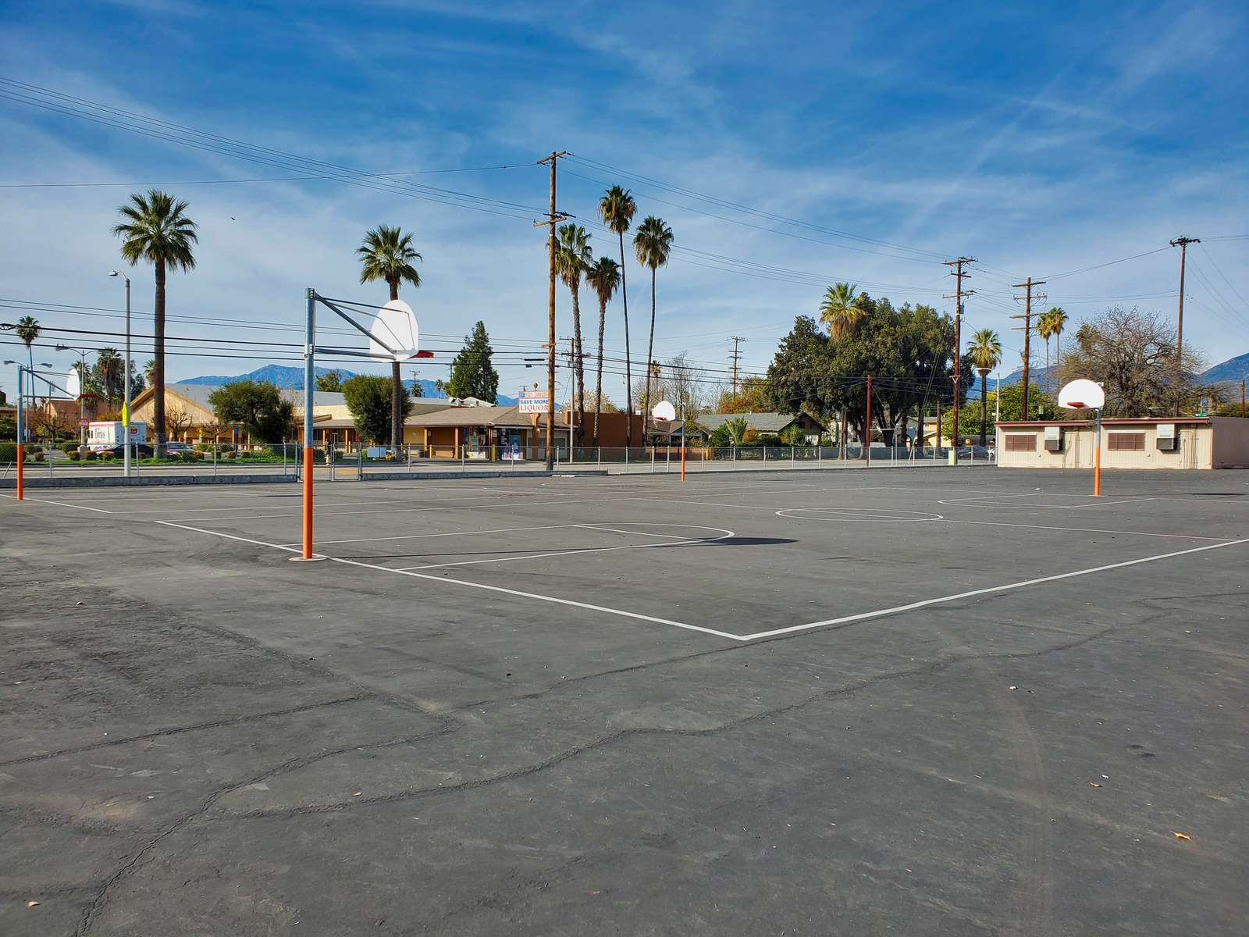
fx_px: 938
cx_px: 624
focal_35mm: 26
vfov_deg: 53.1
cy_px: 468
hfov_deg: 67.3
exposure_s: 1/1344
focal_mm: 4.3
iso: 50
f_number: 2.4
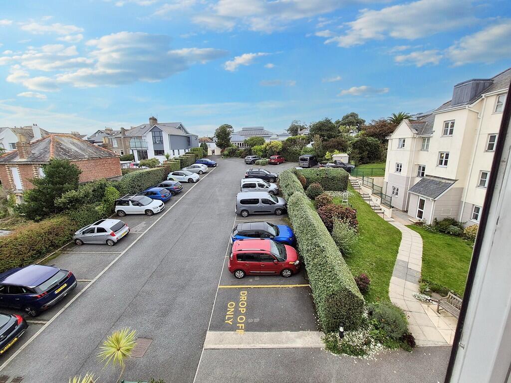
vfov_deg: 89.9
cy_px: 192
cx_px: 256
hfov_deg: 106.2
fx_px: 192
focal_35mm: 13
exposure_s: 1/1440
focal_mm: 1.7
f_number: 2.2
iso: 50
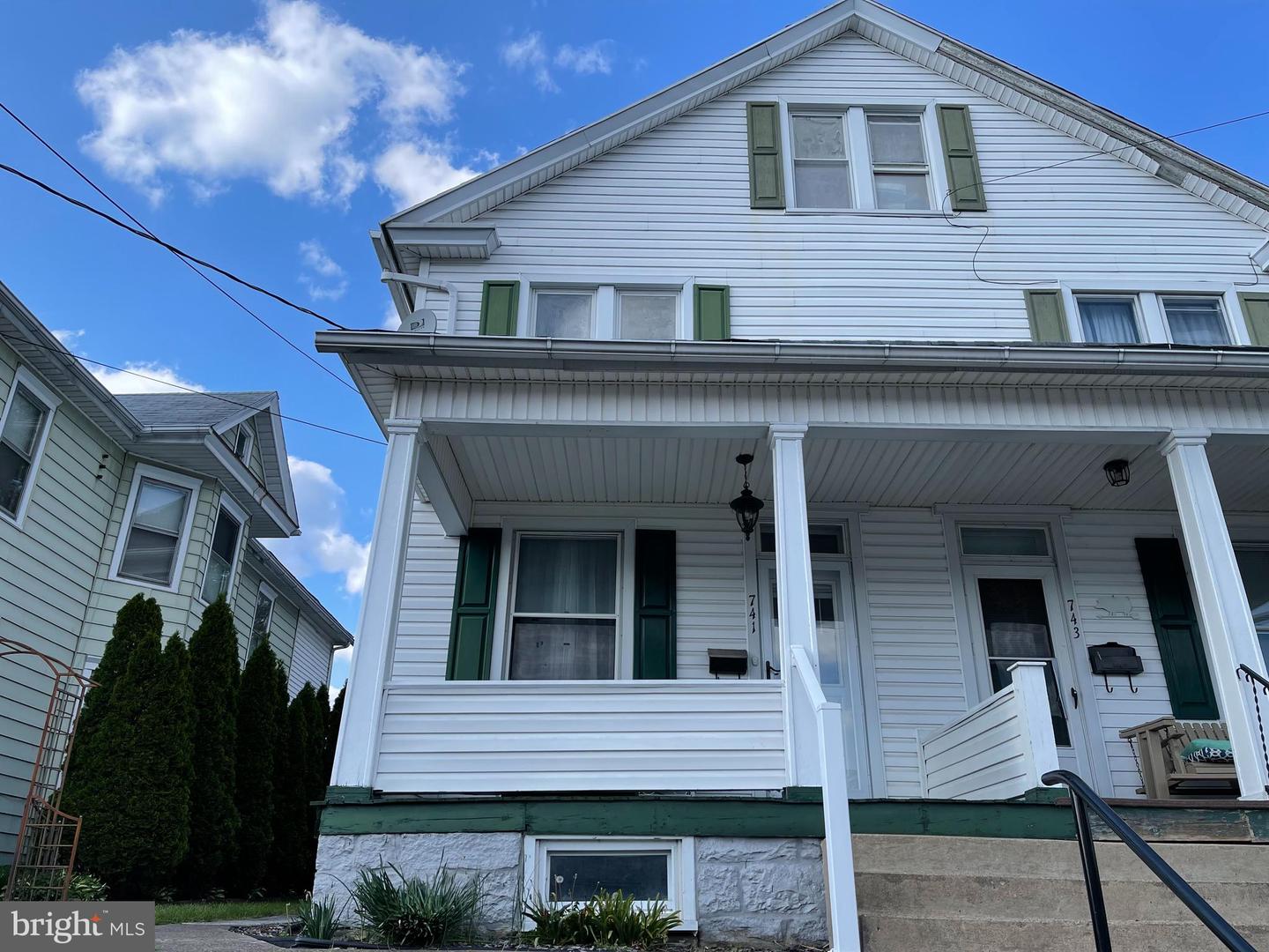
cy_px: 476
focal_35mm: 26
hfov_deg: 67.3
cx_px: 634
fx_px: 953
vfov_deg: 53.1
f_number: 1.6
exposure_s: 1/1946
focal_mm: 5.1
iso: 32
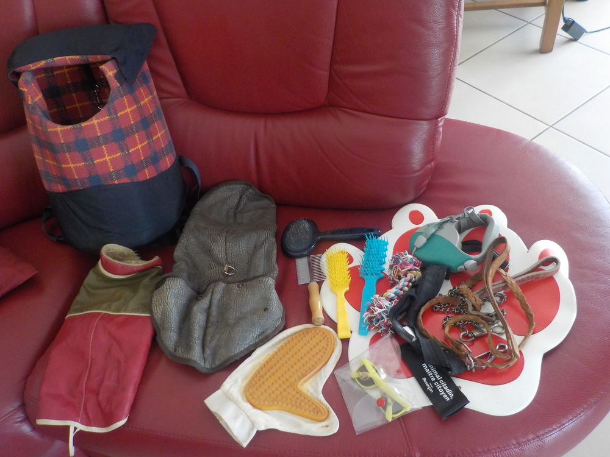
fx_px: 529
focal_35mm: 30
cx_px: 305
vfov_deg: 46.8
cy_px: 228
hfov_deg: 60.0
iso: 320
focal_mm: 4.1
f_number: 3.3
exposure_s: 1/30
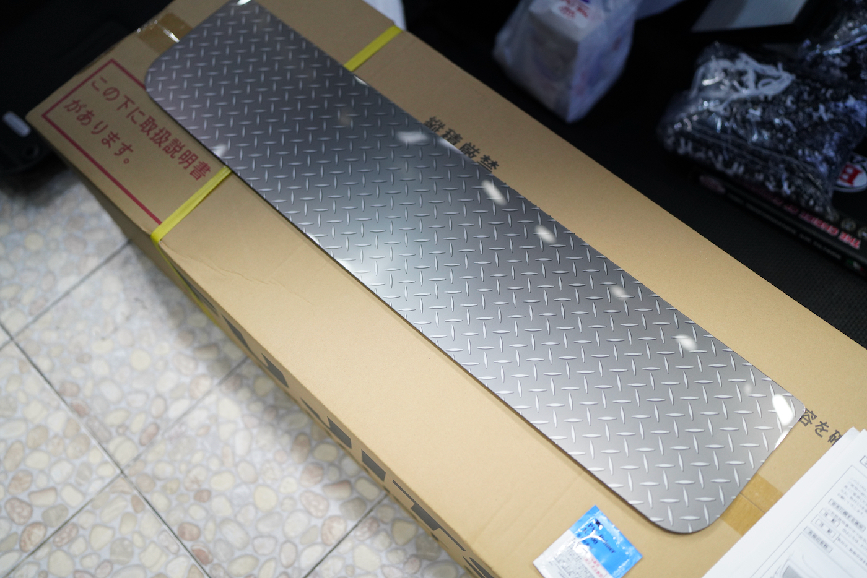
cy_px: 289
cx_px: 434
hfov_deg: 54.4
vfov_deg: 37.9
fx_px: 843
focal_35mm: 35
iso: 1600
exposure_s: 1/1000
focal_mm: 35
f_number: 1.4
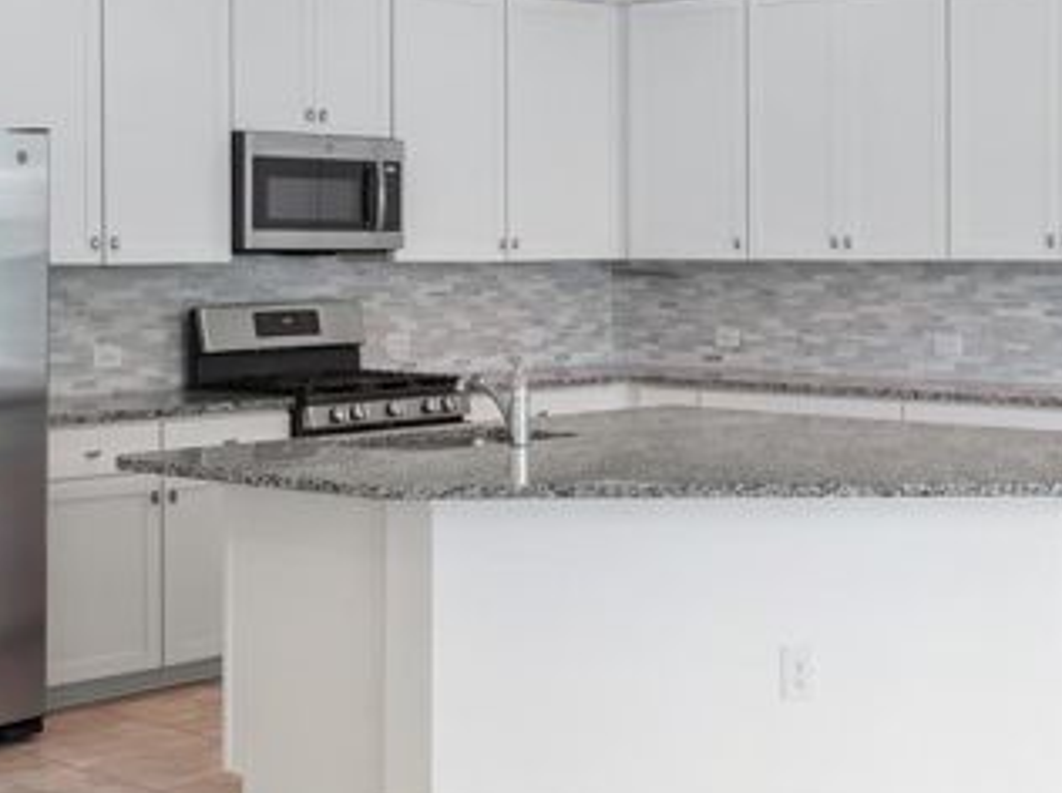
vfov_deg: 21.8
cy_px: 276
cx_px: 553
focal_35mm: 67
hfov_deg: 29.0
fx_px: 2052
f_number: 5.6
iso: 3200
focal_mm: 15
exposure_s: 1/50
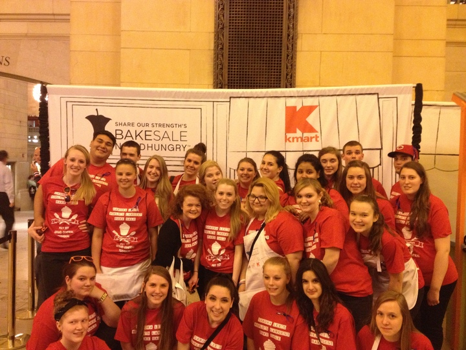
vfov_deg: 40.7
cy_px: 175
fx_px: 471
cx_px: 233
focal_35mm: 35
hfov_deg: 52.6
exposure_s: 1/15
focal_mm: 4.28
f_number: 2.4
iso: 500
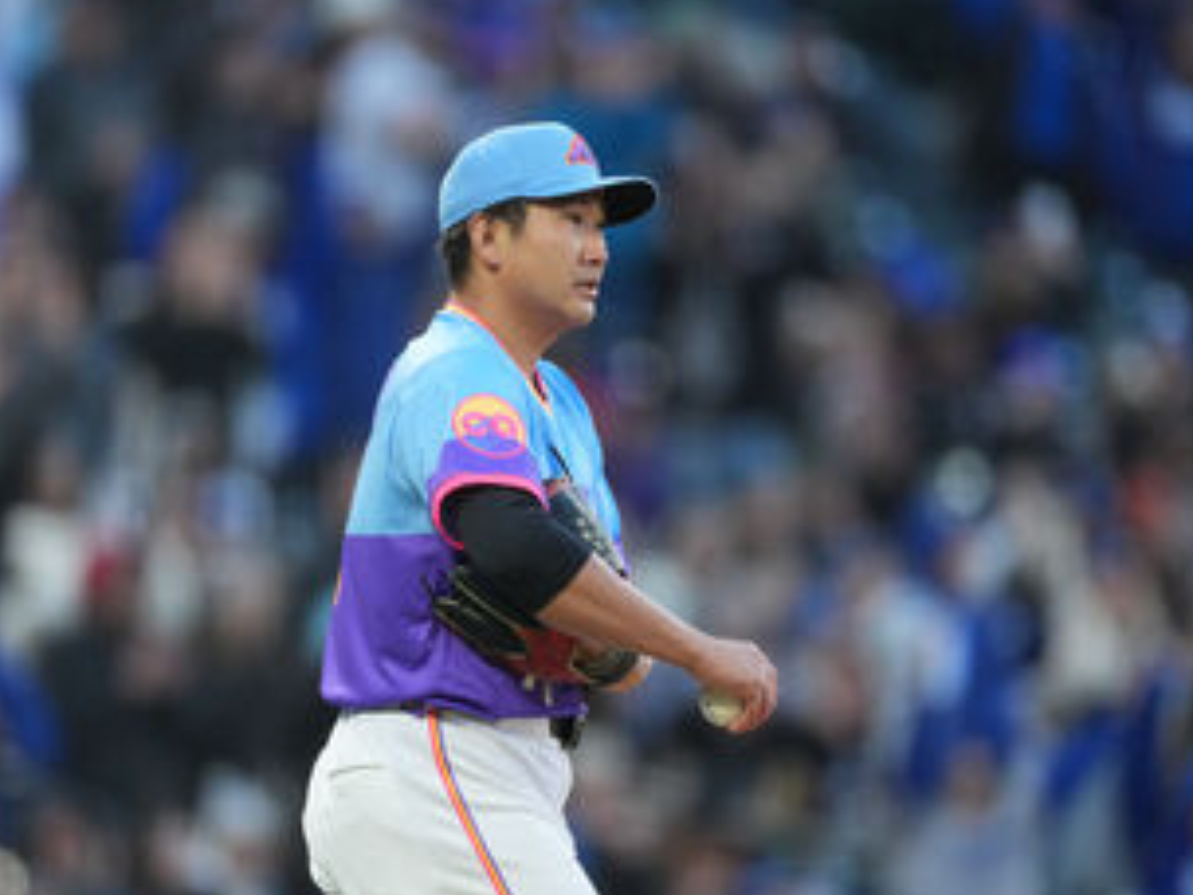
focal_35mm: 760
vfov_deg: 2.0
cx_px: 432
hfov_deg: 2.6
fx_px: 26193
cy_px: 500
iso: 4000
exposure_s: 1/2000
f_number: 4
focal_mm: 600
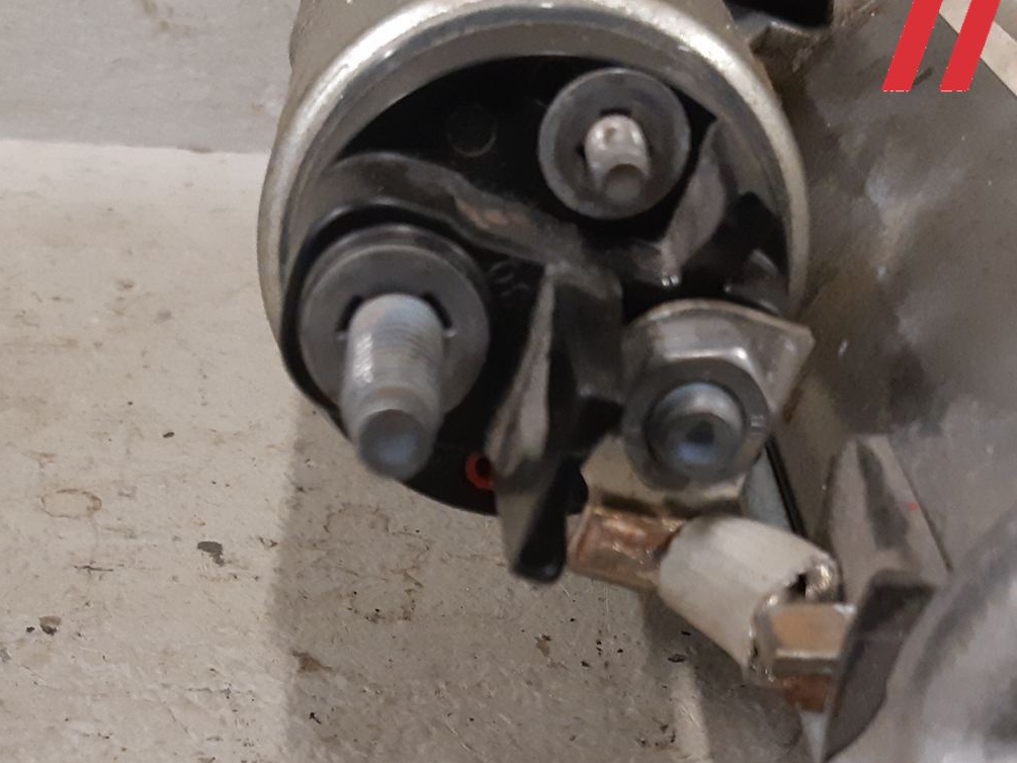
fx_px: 1557
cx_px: 467
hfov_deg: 36.1
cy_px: 697
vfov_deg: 26.5
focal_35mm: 53
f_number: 1.7
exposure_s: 1/60
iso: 250
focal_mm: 3.93
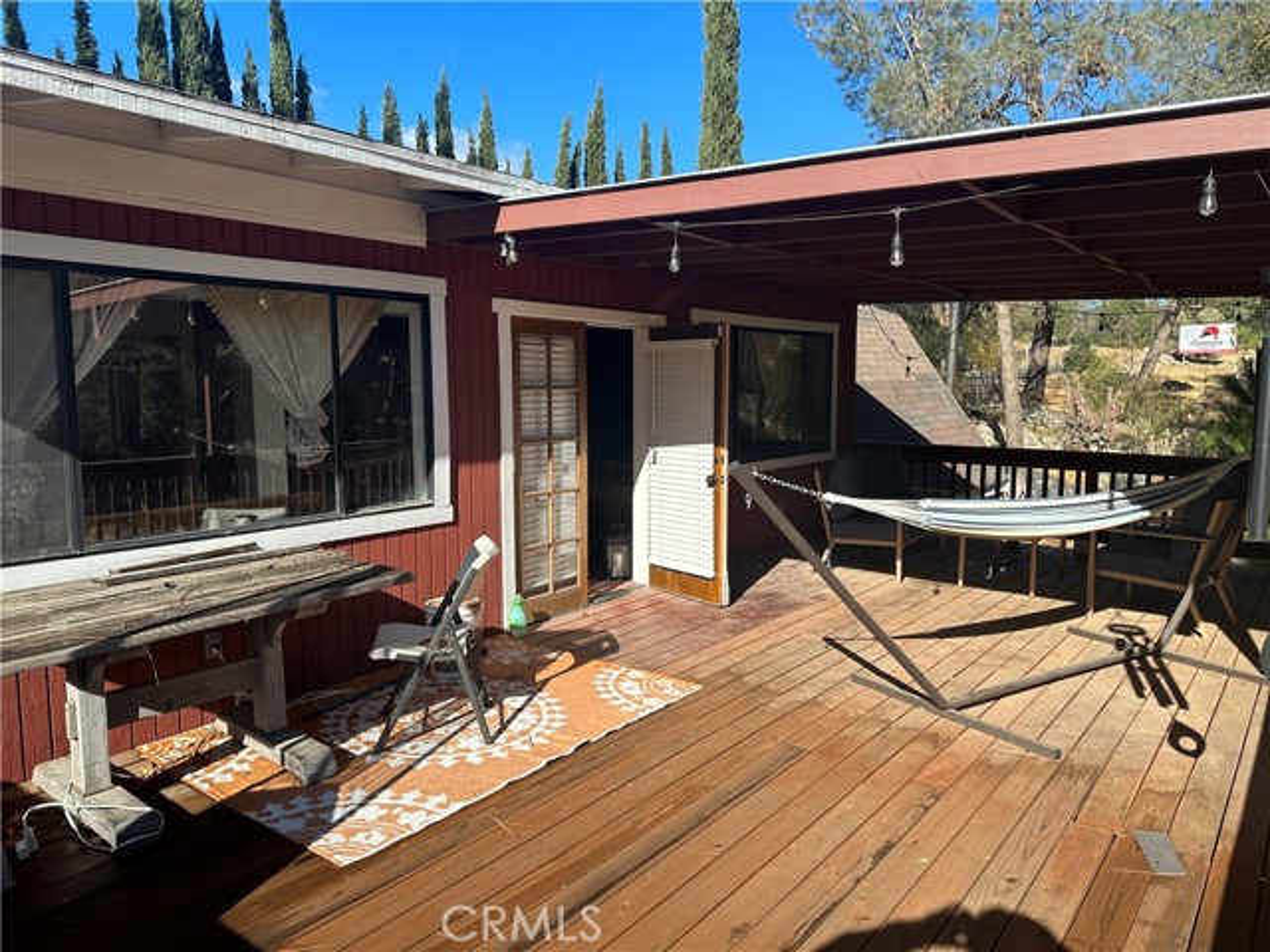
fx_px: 881
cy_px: 476
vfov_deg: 56.8
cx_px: 635
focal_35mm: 24
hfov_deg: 71.6
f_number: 1.78
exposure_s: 1/2732
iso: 80
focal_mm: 6.86
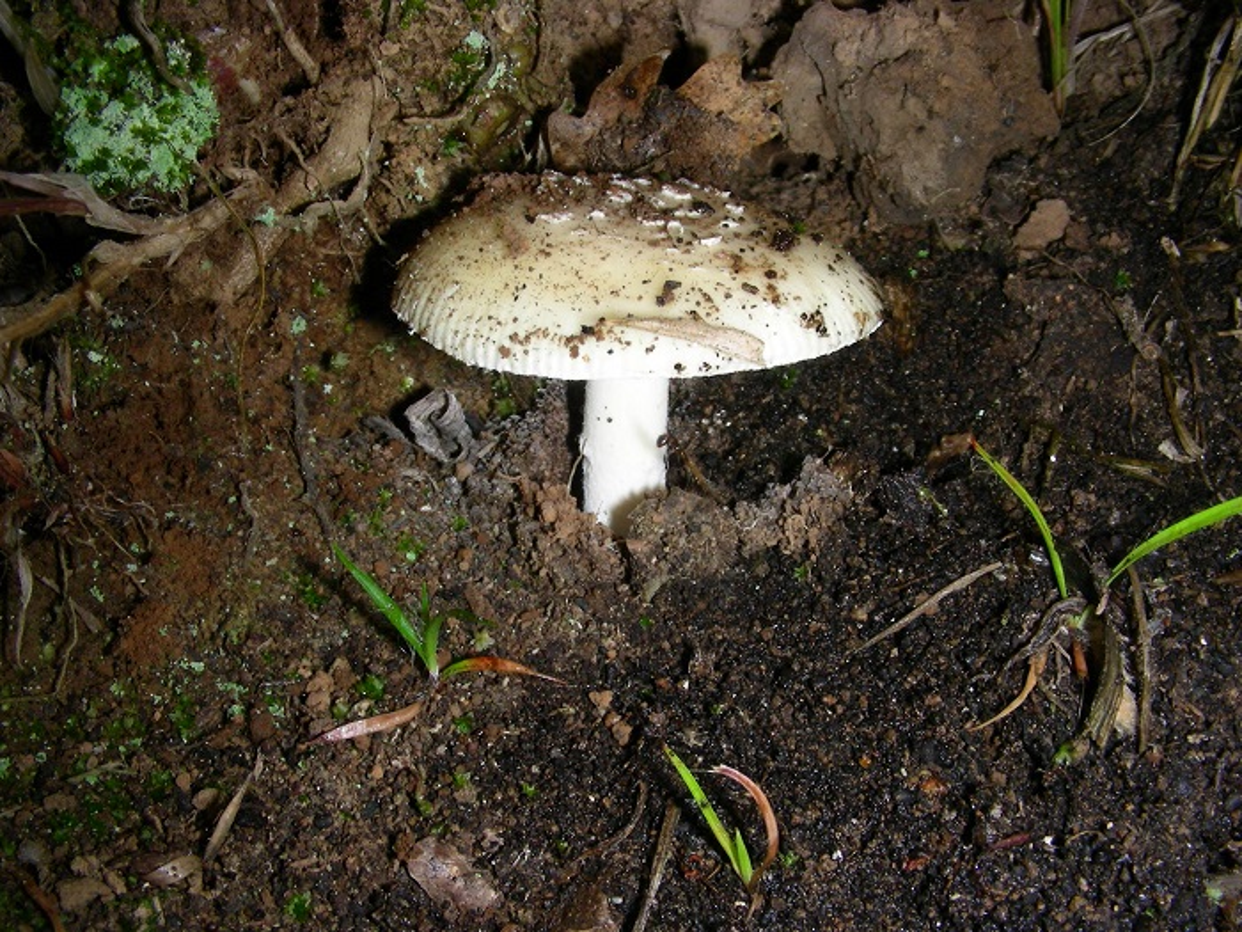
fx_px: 1363
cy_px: 466
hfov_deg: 49.0
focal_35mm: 38
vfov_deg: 37.7
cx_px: 621
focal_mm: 6.3
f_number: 6.8
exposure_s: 1/60.1
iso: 50
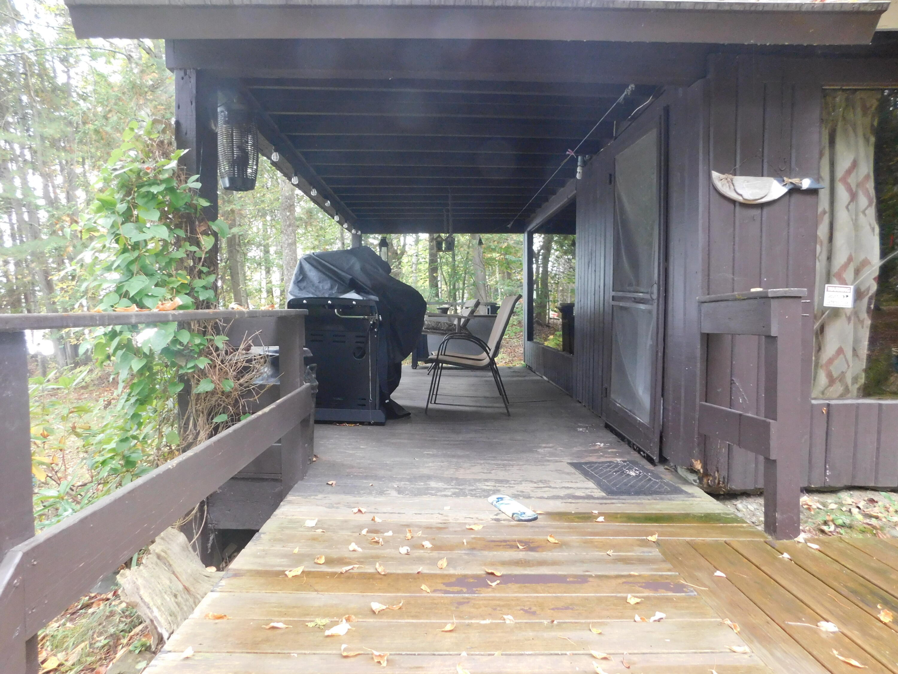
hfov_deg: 73.9
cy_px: 337
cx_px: 449
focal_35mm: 23
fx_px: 597
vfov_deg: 58.9
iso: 360
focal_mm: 4
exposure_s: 1/30
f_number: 3
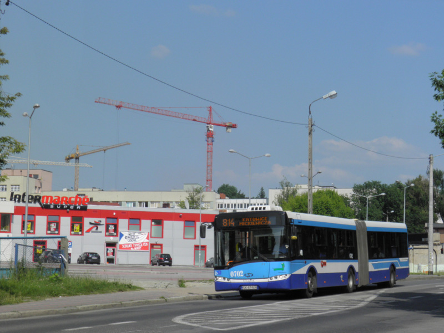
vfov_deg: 18.5
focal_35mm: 80
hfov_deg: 24.4
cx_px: 222
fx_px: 1027
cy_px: 166
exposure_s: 1/500
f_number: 5.5
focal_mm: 14.4
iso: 50
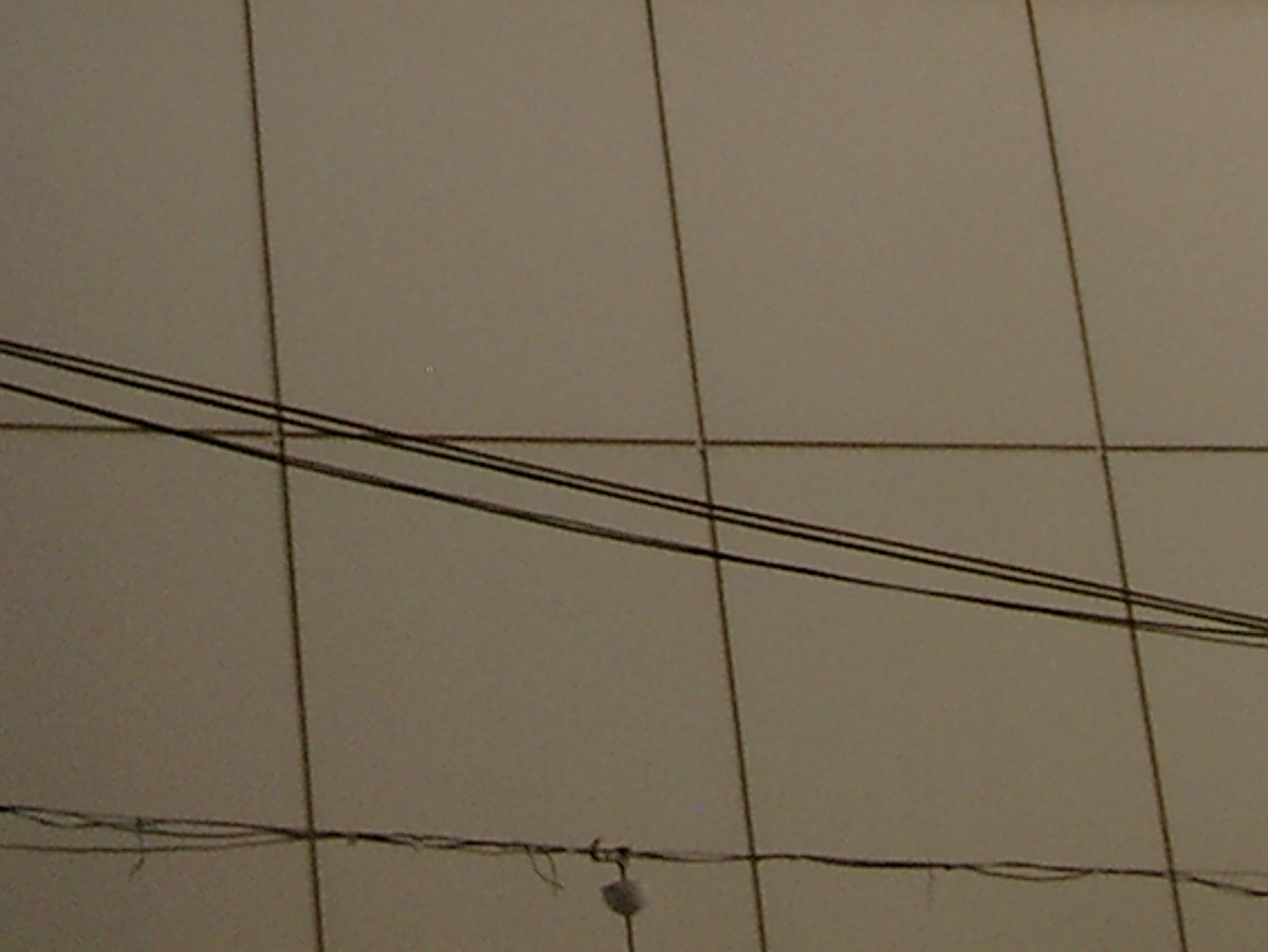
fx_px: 4910
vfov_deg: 10.4
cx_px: 256
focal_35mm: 134
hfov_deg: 14.6
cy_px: -750
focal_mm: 7.6
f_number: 5
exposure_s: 1/1250
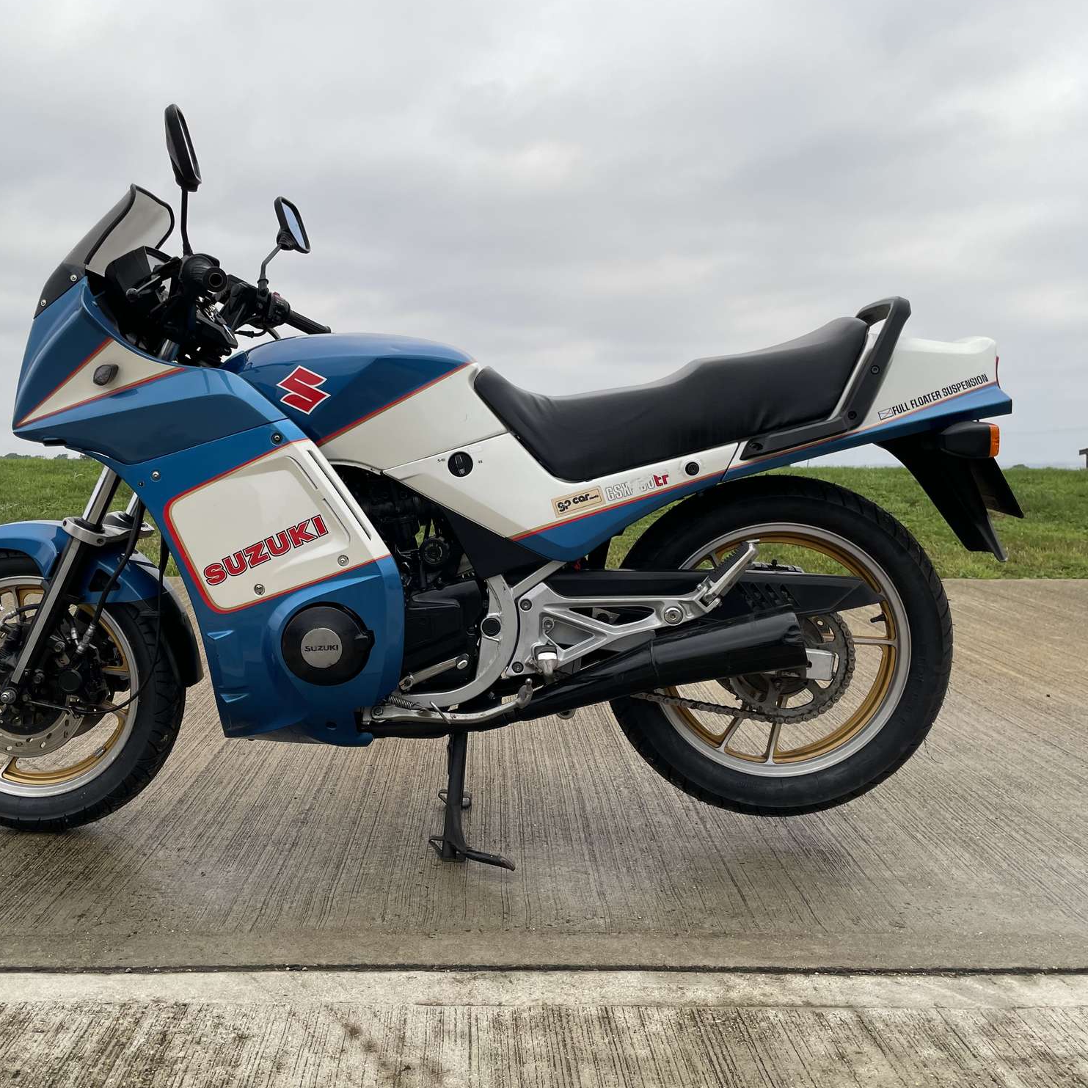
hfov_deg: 52.3
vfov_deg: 52.5
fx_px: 1102
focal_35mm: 31
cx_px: 460
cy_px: 540
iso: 32
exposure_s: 1/1052
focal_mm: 4.2
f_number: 1.6
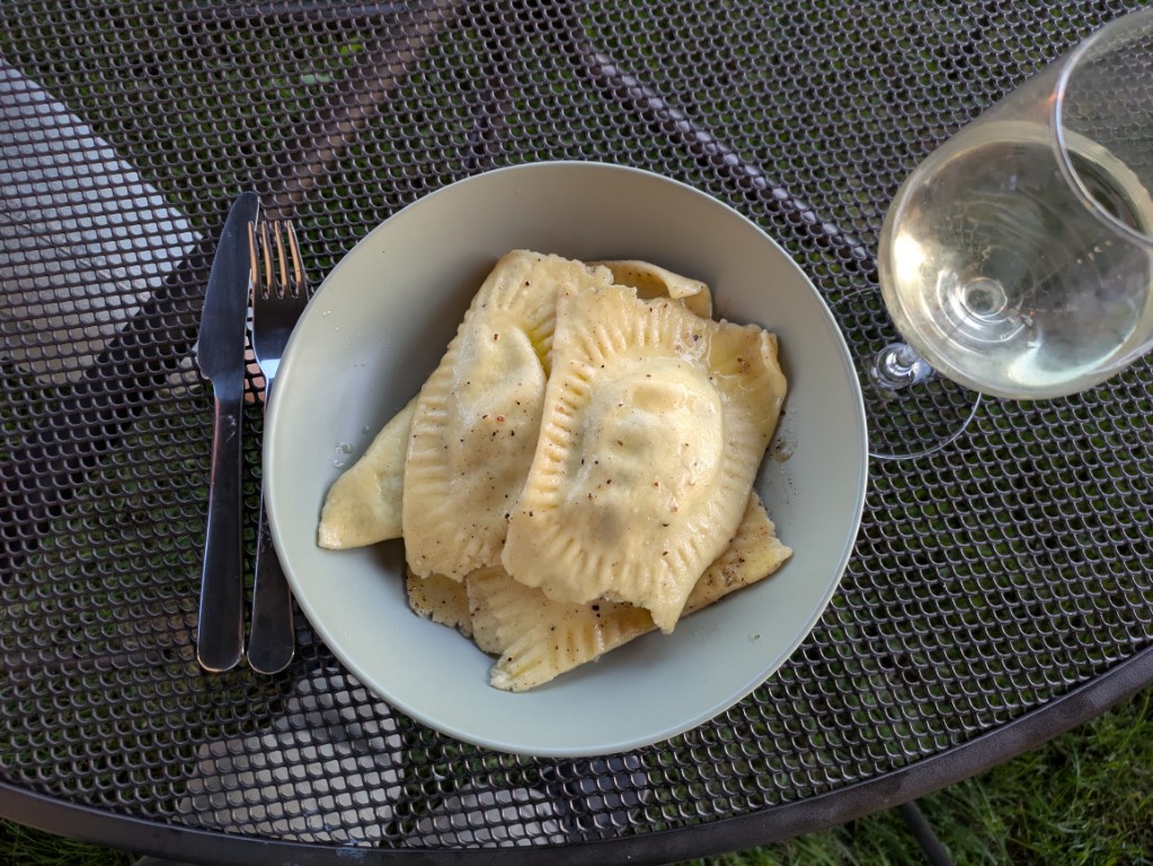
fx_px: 833
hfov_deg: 69.4
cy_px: 433
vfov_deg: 54.9
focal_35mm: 25
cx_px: 576
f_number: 1.89
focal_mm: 5.43
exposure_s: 1/33.3
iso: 240
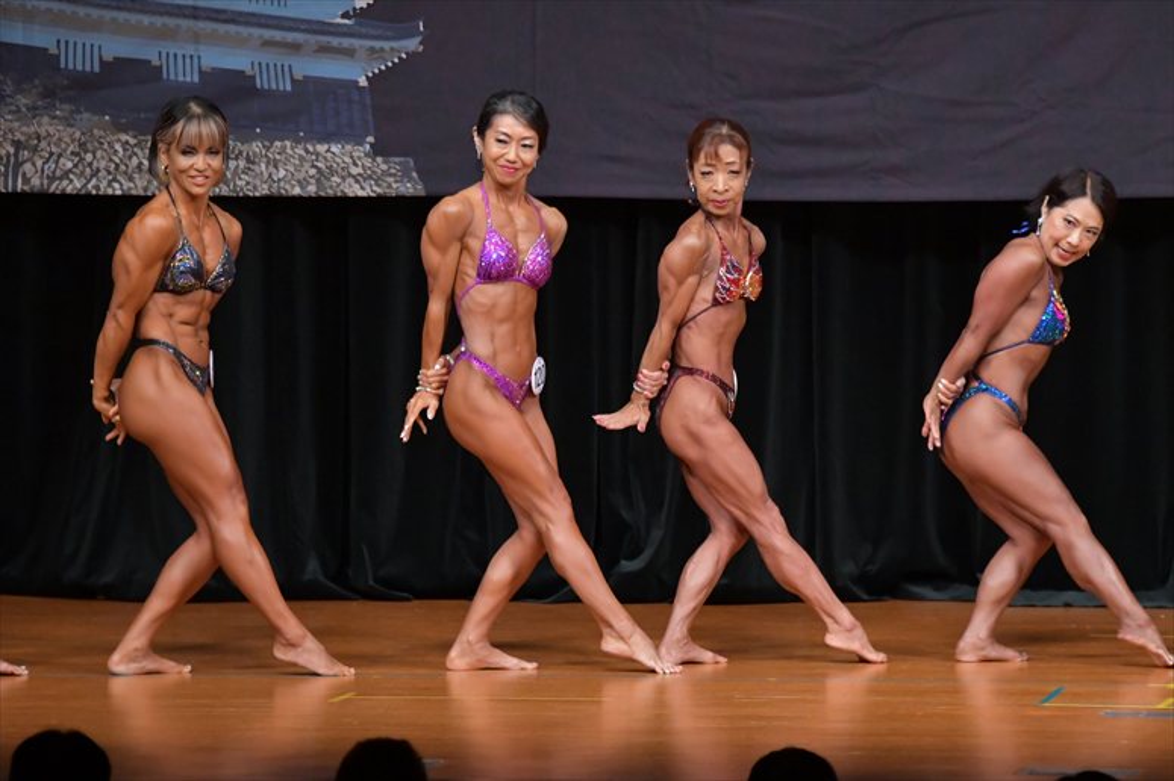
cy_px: 390
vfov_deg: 4.6
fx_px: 9779
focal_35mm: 300
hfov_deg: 6.9
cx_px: 587
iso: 5000
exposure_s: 1/400
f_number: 5.6
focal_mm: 200
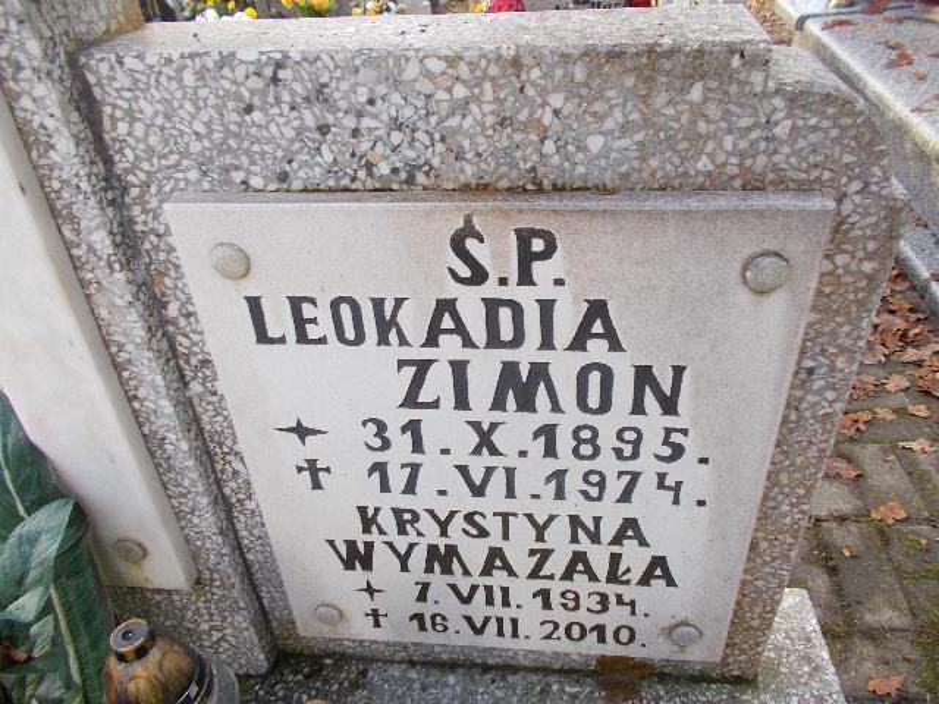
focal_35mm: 26
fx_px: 705
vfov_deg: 53.1
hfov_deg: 67.3
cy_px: 352
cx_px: 470
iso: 80
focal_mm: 4.6
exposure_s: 1/50
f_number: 3.2
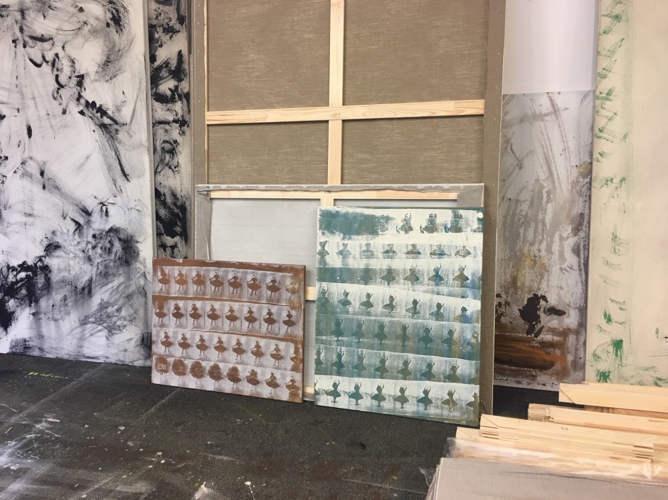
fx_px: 559
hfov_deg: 61.7
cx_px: 334
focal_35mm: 29
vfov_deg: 48.2
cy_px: 250
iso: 40
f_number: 2.2
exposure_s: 1/17
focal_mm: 4.15
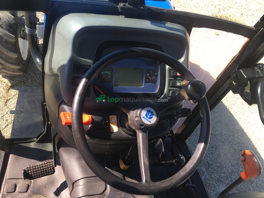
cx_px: 132
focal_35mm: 29
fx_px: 221
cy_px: 99
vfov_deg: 48.2
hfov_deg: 61.6
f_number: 2.2
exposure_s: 1/300
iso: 25
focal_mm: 4.15
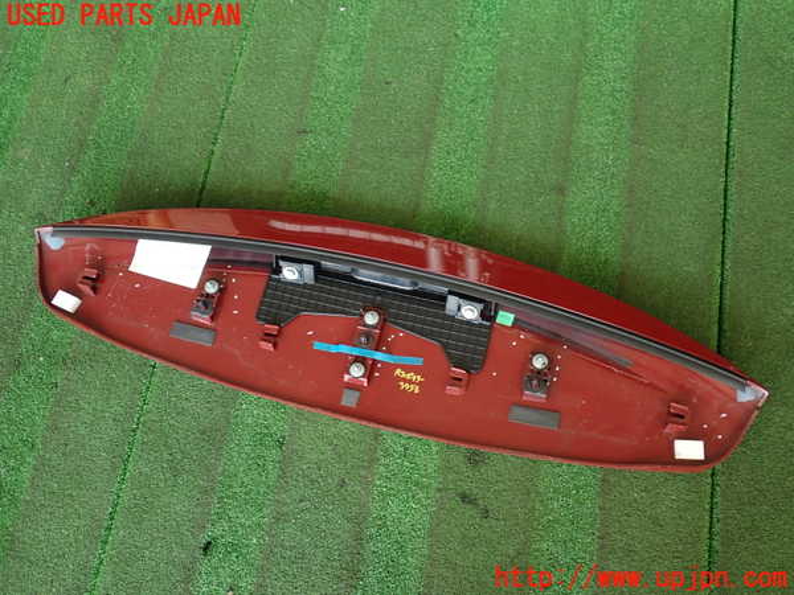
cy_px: 298
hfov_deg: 56.8
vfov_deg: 44.2
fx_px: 734
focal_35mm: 32
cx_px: 397
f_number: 2.4
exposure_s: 1/40
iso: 200
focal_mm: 5.79
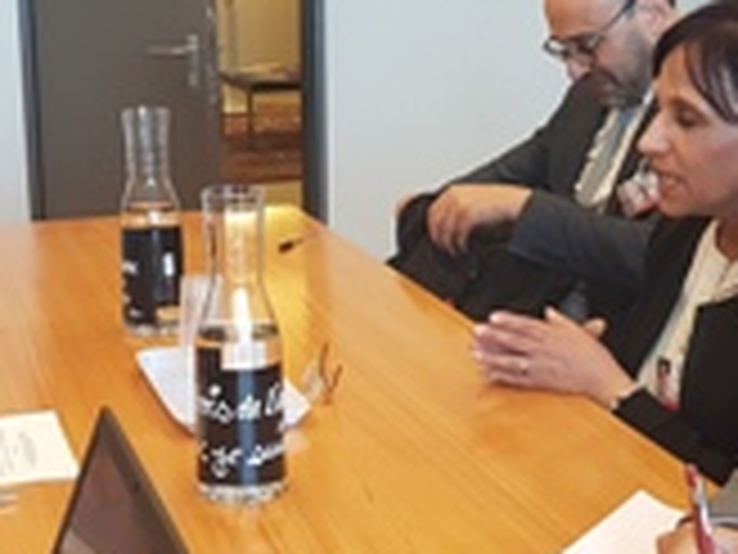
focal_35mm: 71
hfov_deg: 27.1
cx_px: 202
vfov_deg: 20.7
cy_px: 293
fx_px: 1514
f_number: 1.7
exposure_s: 1/50
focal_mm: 4.2
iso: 50
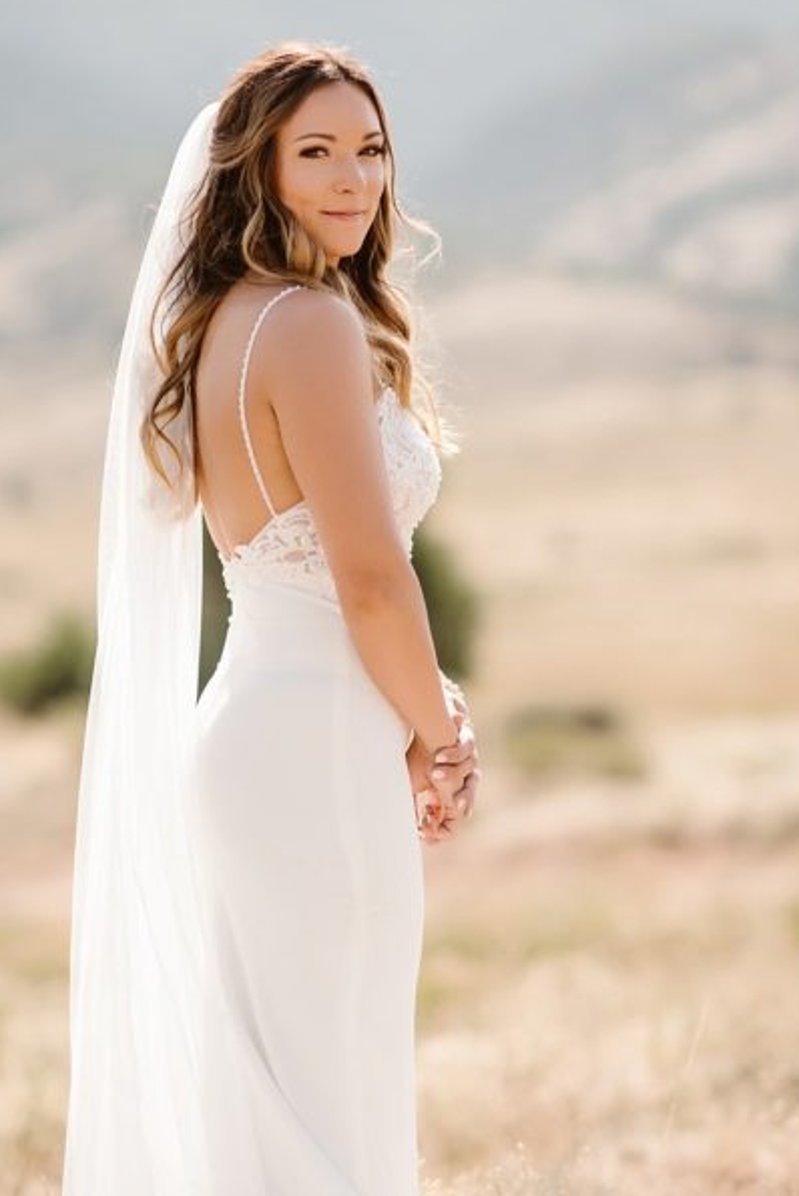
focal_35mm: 146
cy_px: 598
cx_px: 261
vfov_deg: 14.1
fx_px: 4855
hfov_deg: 9.4
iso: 200
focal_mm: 85
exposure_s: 1/4000
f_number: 1.8
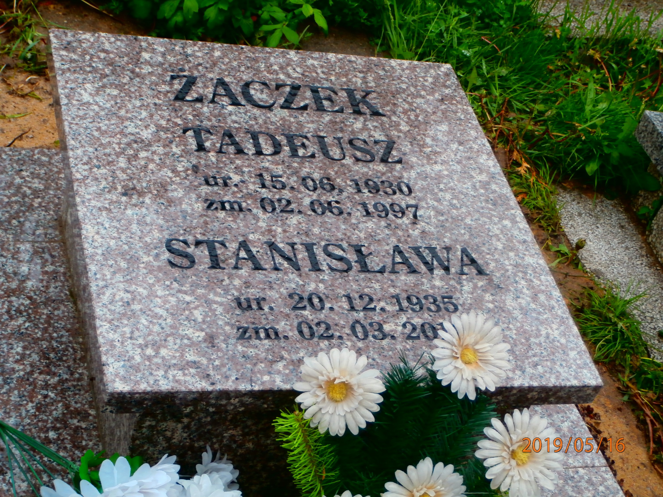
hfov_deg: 28.6
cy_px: 248
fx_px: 1302
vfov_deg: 21.6
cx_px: 332
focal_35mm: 68
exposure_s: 1/100
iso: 125
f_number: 4.7
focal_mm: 12.1
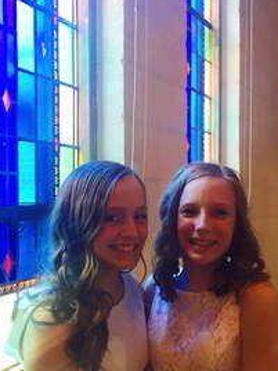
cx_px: 95
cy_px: 205
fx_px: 557
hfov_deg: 27.9
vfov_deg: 36.8
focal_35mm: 52
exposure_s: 1/30
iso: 80
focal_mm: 4.15
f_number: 2.2
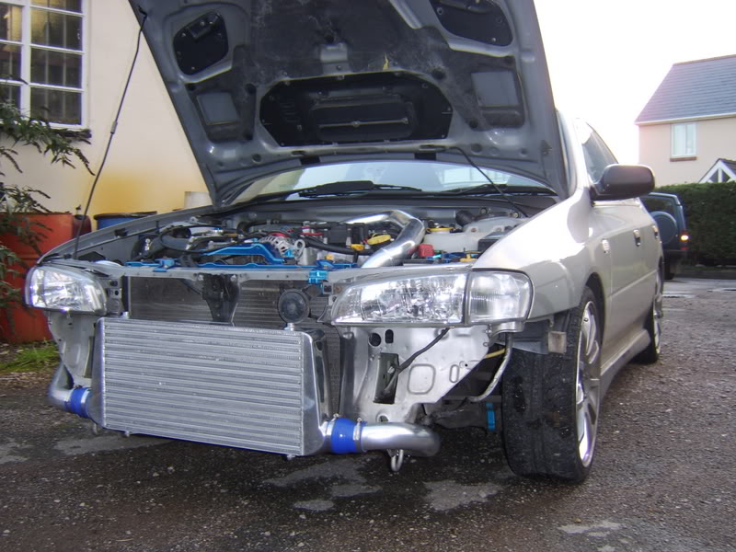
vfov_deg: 45.4
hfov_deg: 58.4
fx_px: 659
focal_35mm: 31
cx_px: 368
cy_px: 276
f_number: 2.7
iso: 71
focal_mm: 8.13
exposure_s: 1/30
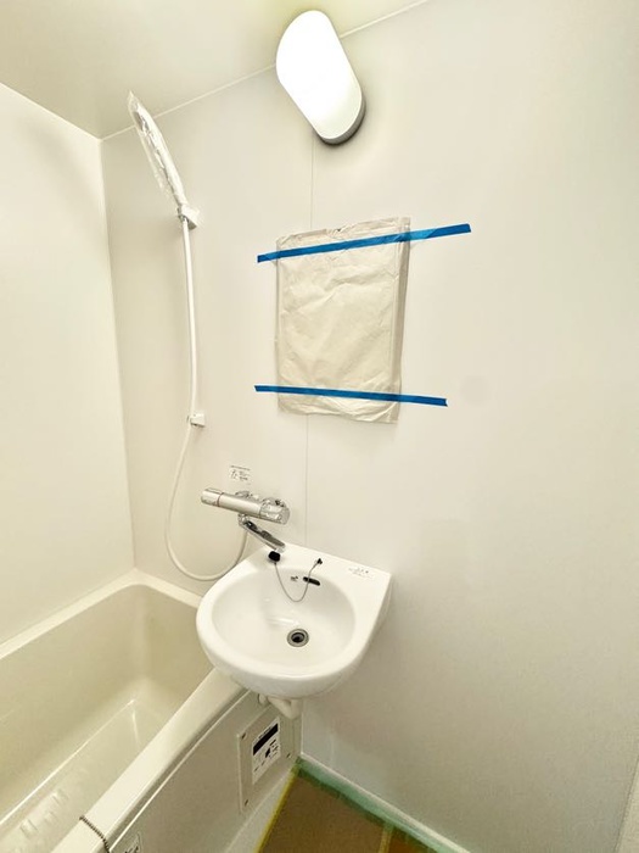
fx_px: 345
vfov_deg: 102.1
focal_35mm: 14
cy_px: 426
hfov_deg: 85.7
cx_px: 320
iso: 160
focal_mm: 2.22
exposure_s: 1/100
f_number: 2.2
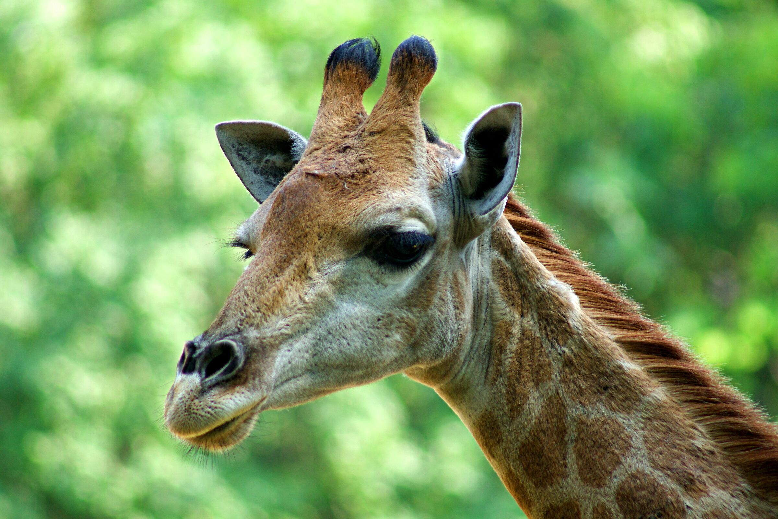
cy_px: 260
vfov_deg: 3.1
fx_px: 9724
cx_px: 389
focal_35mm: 450
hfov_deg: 4.6
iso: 400
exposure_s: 1/200
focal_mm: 300
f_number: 5.6
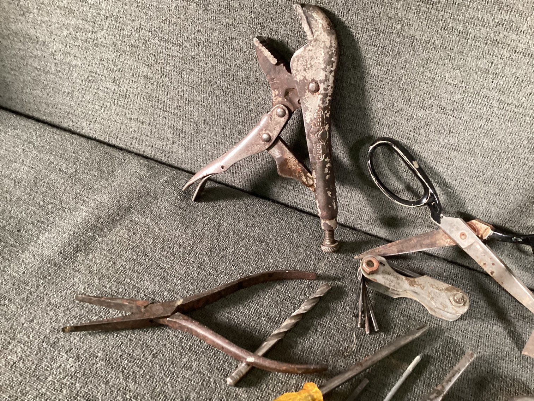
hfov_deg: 58.3
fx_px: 478
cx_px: 267
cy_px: 200
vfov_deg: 45.4
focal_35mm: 31
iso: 400
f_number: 2.4
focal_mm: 3.3
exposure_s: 1/60
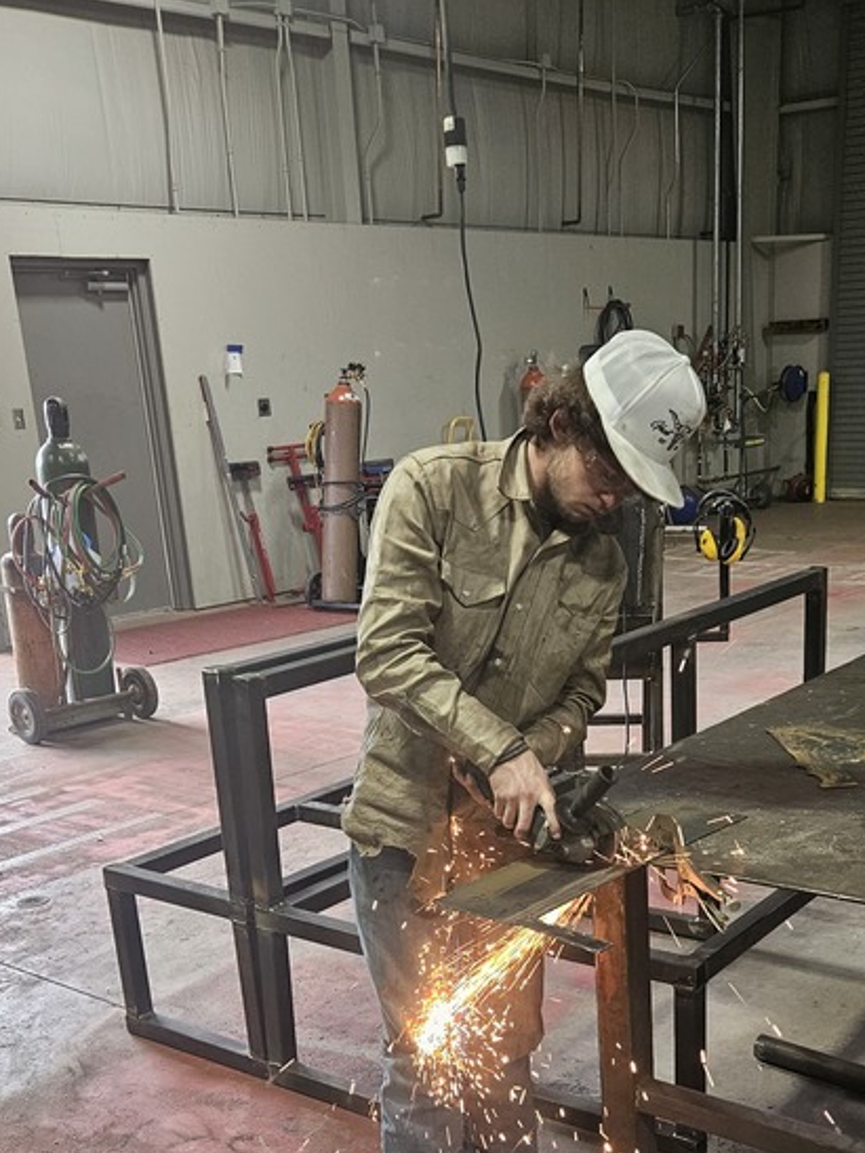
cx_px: 526
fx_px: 1433
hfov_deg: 33.5
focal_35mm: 43
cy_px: 905
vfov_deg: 42.1
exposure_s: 1/120
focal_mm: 5.4
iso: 160
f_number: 1.8
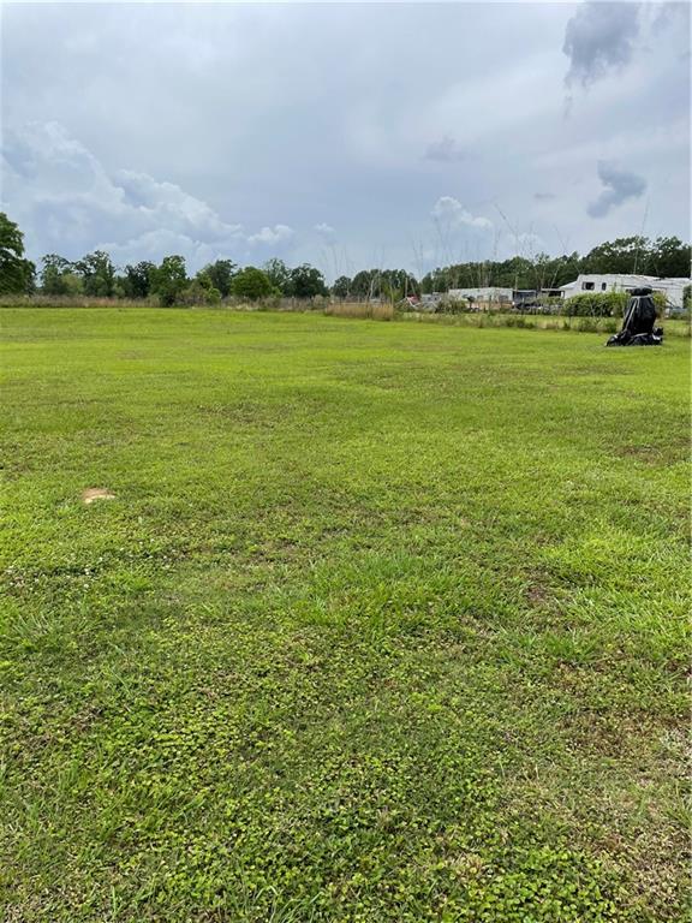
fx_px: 693
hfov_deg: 53.1
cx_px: 346
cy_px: 462
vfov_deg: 67.3
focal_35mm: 26
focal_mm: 4.2
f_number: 1.6
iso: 32
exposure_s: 1/4000
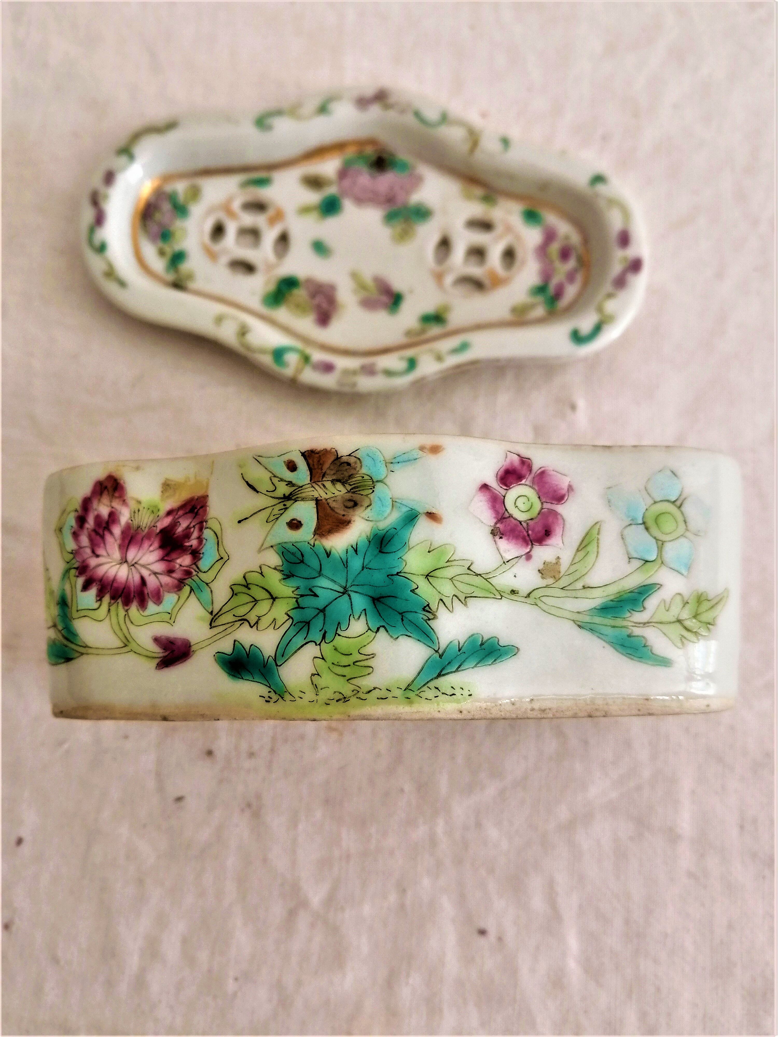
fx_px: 899
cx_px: 389
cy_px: 518
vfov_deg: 60.0
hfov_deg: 46.8
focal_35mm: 30
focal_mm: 5.4
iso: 100
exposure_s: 1/33.3
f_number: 1.8
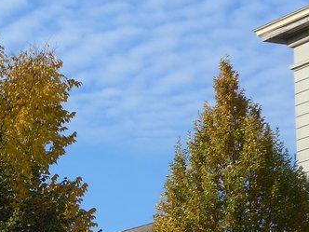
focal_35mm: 188
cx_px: 11
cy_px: 310
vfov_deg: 7.8
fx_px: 1678
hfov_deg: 10.4
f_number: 3.3
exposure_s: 1/800
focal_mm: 10.7
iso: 80
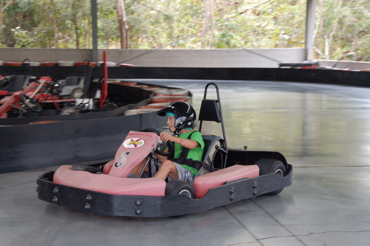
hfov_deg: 27.0
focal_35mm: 75
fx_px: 770
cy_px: 123
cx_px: 185
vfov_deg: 18.2
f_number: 7.1
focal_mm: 50
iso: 1600
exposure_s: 1/200
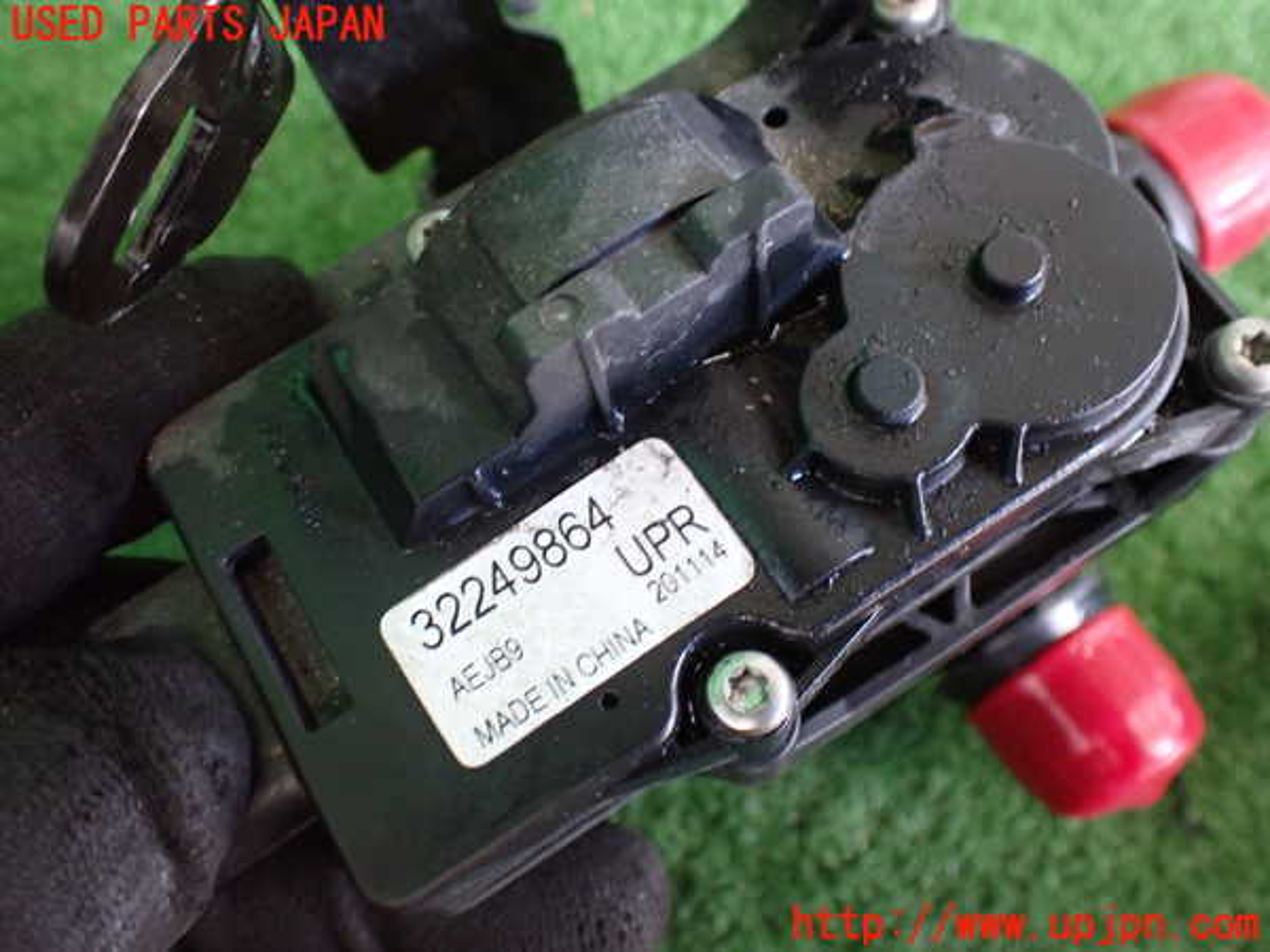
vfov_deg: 46.8
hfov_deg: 60.0
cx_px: 635
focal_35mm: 30
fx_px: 1101
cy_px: 476
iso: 800
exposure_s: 1/30
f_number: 2.3
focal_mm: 5.4
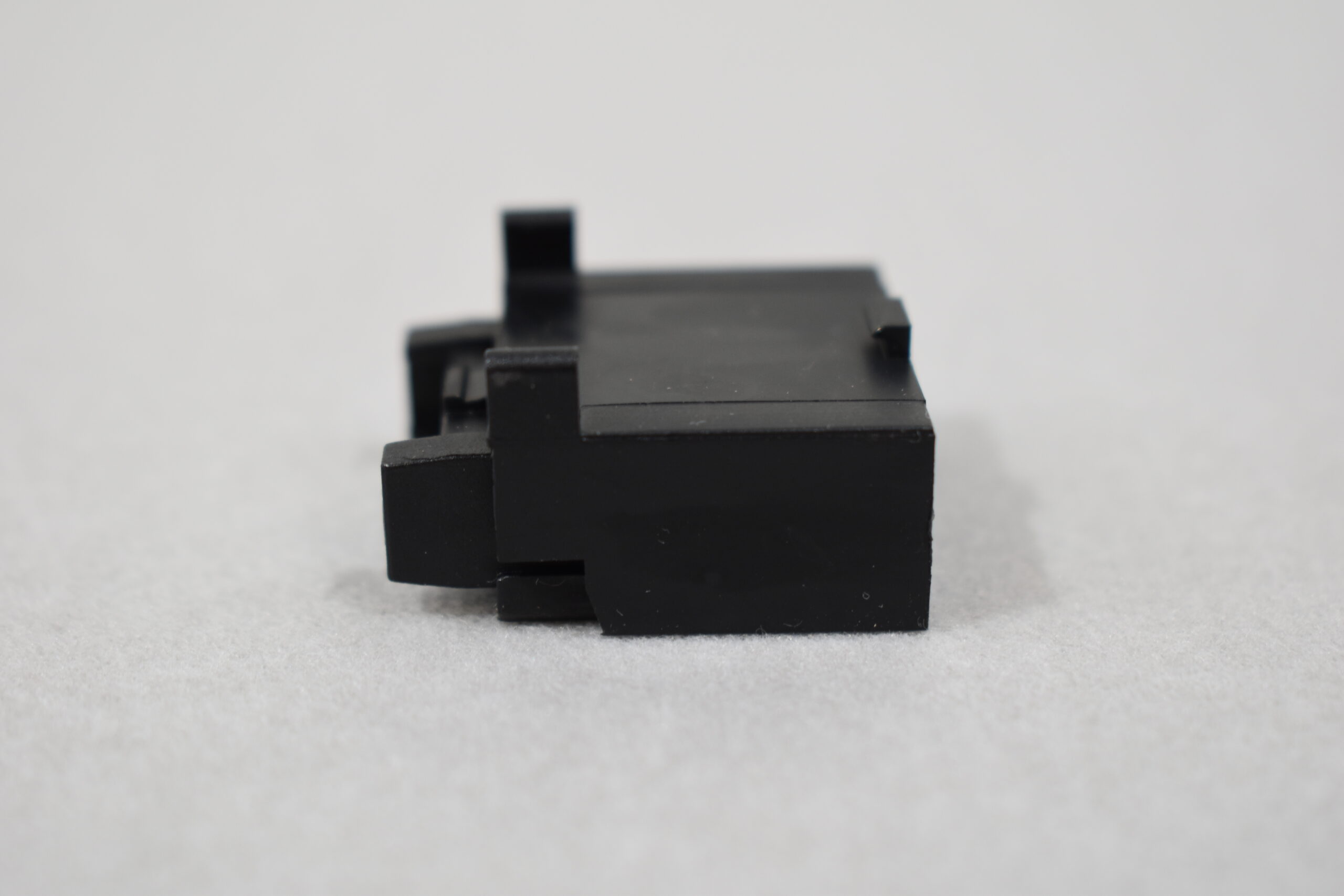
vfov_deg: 19.7
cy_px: 448
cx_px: 672
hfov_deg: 29.2
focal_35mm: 69
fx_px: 2576
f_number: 5.6
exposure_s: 1/60
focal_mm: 46
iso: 400
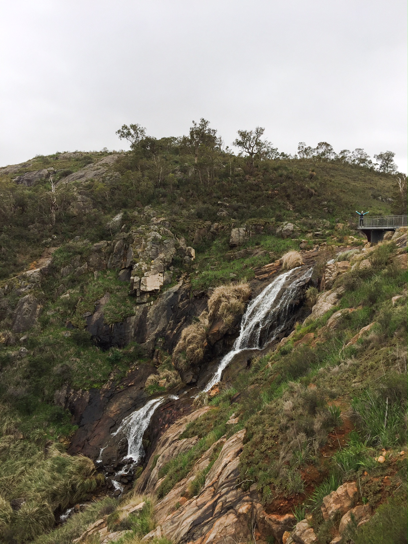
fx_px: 456
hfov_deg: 48.2
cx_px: 204
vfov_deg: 61.7
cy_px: 272
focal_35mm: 29
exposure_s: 1/549
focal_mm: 4.15
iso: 32
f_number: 2.2
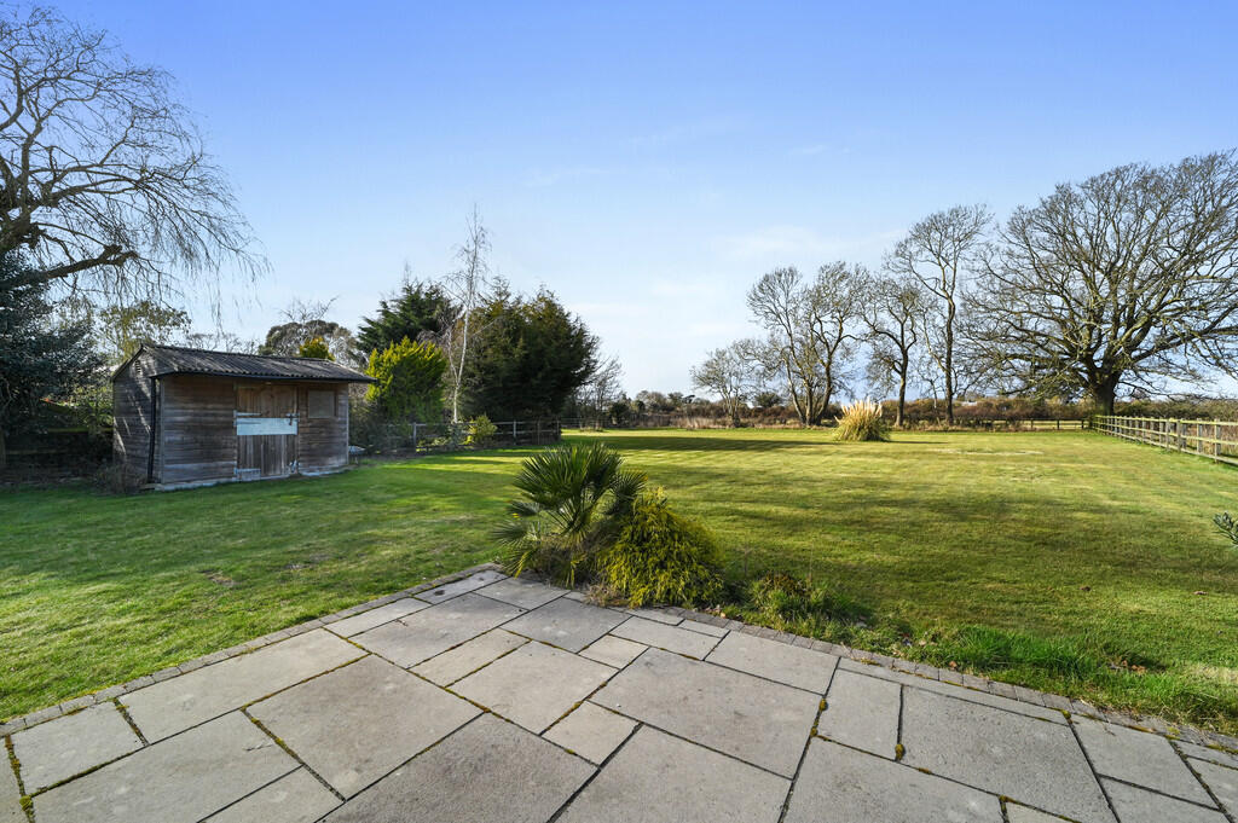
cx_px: 619
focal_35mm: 14
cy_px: 412
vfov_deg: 81.1
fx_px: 481
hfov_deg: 104.3
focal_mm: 14
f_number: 11
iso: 400
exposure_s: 1/40
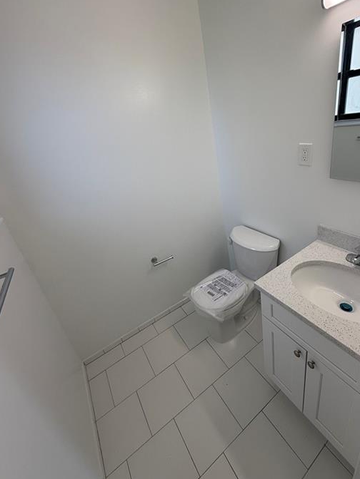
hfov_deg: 77.8
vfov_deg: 94.1
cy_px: 213
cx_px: 200
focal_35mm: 16
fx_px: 222
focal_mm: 2.22
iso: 64
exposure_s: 1/120
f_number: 2.2
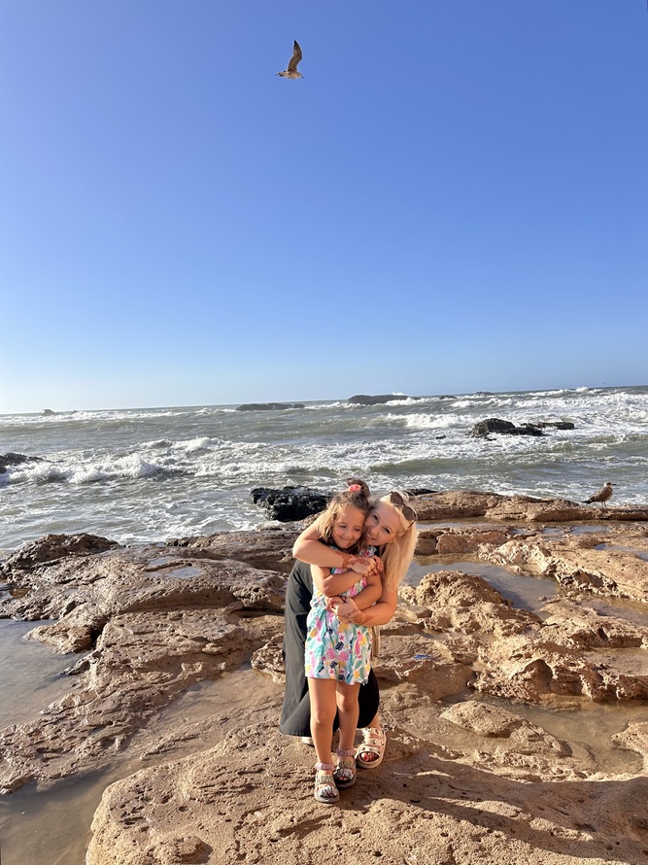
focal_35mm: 24
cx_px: 324
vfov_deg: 71.6
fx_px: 599
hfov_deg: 56.8
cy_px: 432
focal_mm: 6.86
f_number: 1.78
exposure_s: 1/5525
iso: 80
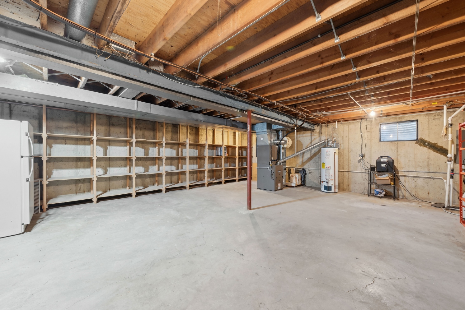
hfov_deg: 108.3
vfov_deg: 85.4
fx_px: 168
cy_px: 164
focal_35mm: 13
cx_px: 242
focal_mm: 12
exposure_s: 1/2
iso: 200
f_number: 9
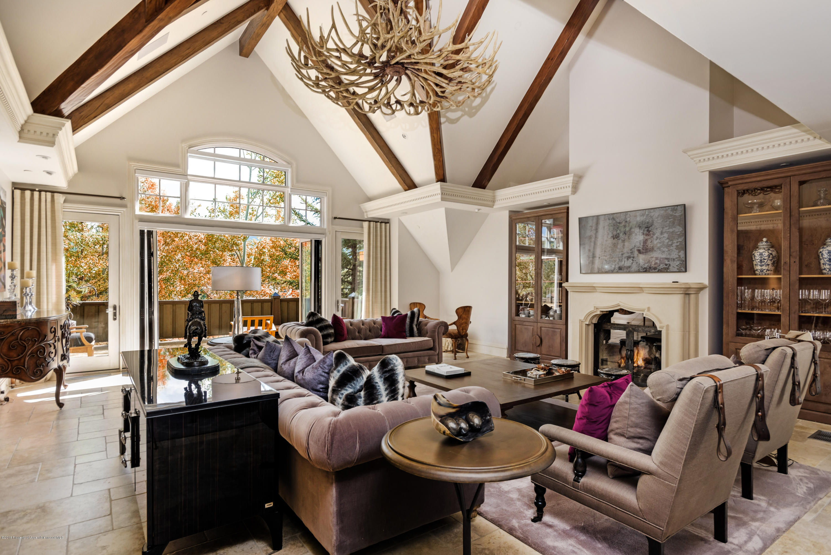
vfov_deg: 62.0
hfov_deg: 84.0
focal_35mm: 20
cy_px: 278
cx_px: 416
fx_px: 462
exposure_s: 1/200
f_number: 7.1
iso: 500
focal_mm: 20
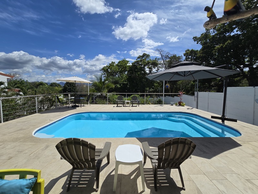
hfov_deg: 106.2
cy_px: 97
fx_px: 97
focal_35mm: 13
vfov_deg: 89.9
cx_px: 129
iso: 50
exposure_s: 1/4579
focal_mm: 2.2
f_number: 2.2
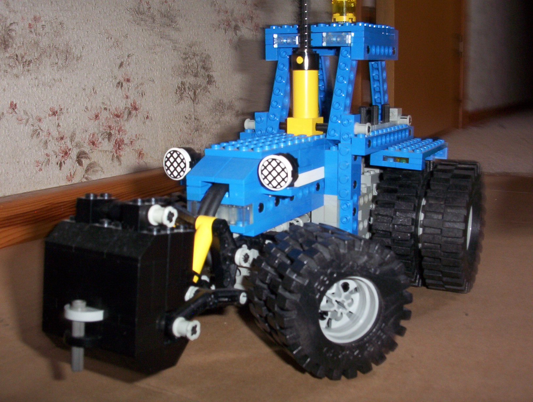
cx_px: 266
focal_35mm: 39
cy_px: 201
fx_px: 602
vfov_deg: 37.0
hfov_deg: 47.8
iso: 140
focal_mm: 6
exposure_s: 1/30
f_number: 4.5
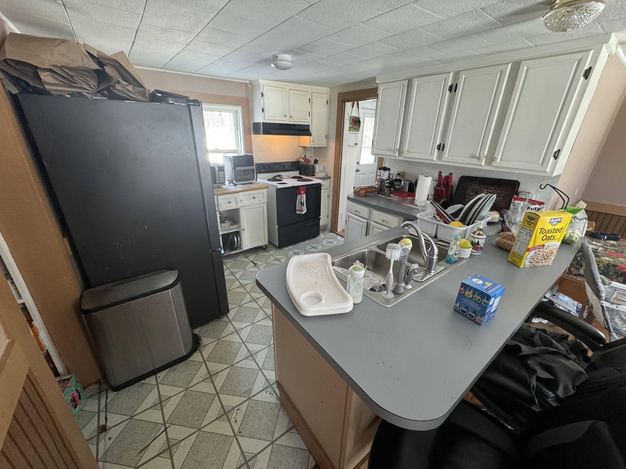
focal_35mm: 14
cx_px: 313
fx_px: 253
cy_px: 234
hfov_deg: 102.1
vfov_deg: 85.7
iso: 250
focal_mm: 2.22
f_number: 2.2
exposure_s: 1/60
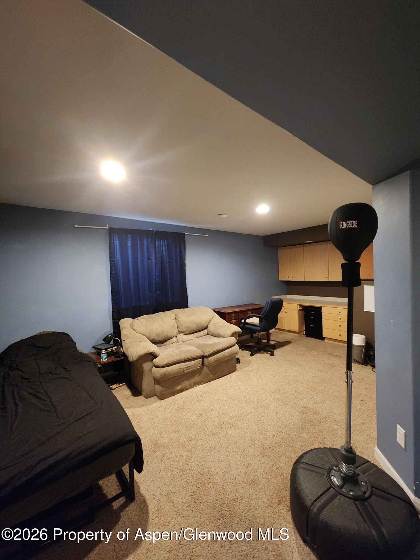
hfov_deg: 89.9
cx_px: 210
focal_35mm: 13
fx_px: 210
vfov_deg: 106.2
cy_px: 280
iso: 800
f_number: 2.2
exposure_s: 1/24
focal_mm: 2.2
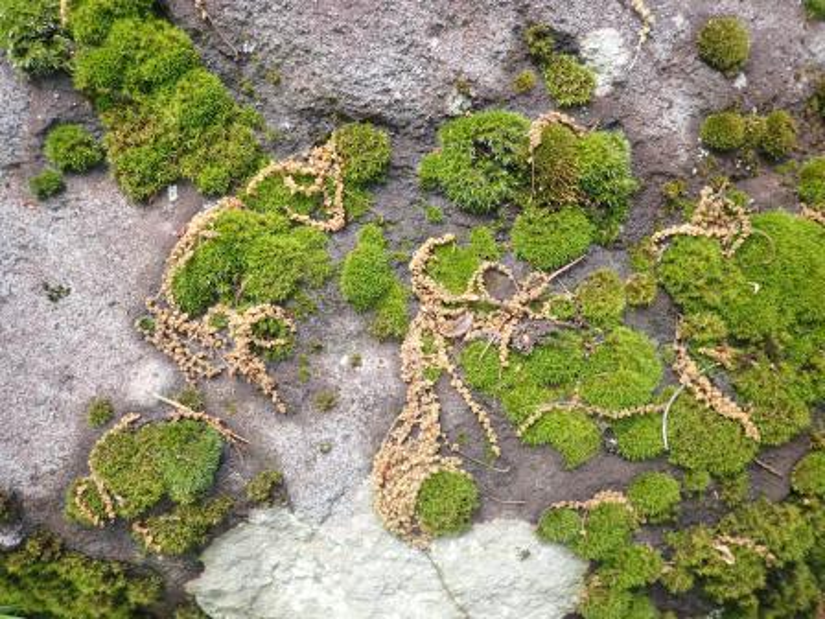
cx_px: 412
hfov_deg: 69.4
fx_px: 596
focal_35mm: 25
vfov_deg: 54.9
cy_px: 310
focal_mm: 4.5
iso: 100
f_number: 2
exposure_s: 1/160
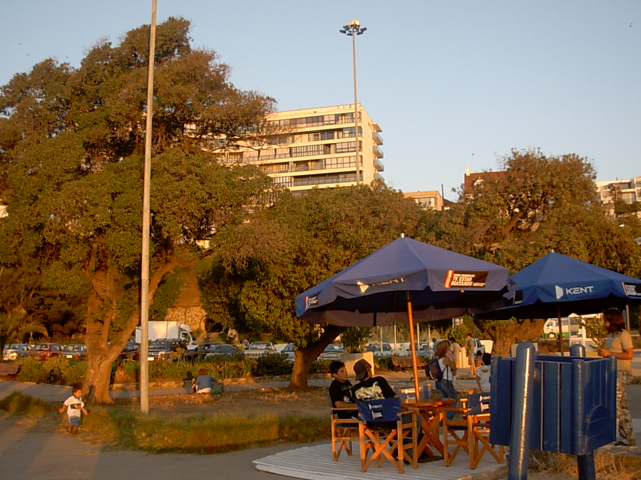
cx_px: 320
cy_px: 240
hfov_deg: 49.0
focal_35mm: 38
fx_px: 704
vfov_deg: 37.7
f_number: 2.9
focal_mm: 6.3
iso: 50
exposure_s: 1/157
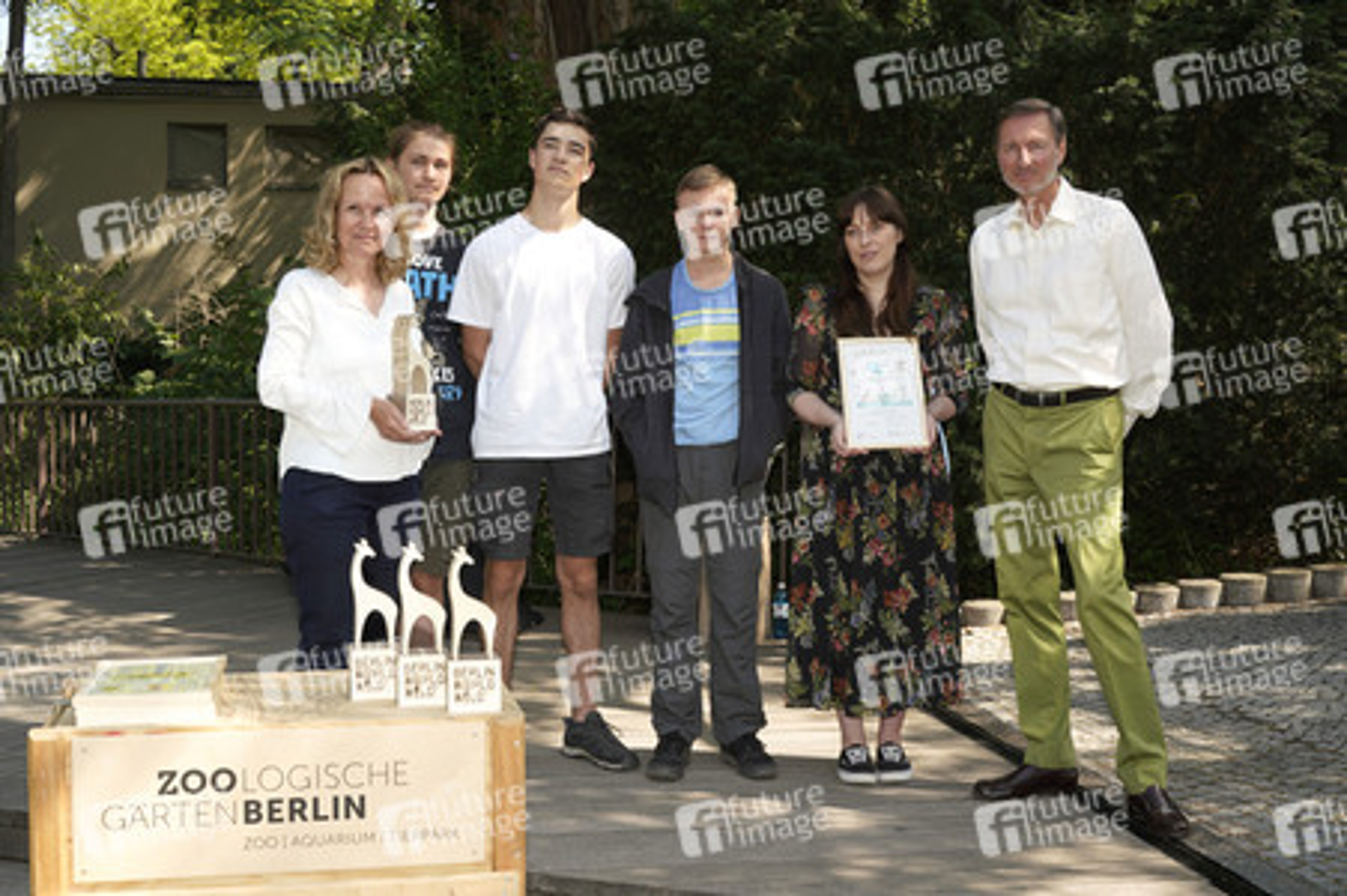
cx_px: 674
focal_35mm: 44
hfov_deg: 44.5
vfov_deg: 30.5
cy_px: 448
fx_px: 1645
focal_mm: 44
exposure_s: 1/100
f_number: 8
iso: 125
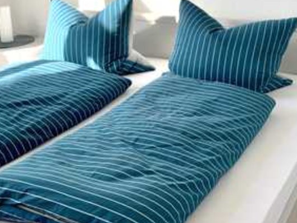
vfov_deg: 24.6
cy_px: 61
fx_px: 506
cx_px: 179
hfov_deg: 32.6
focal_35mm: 59
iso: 25
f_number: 1.8
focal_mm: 4.25
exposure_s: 1/291
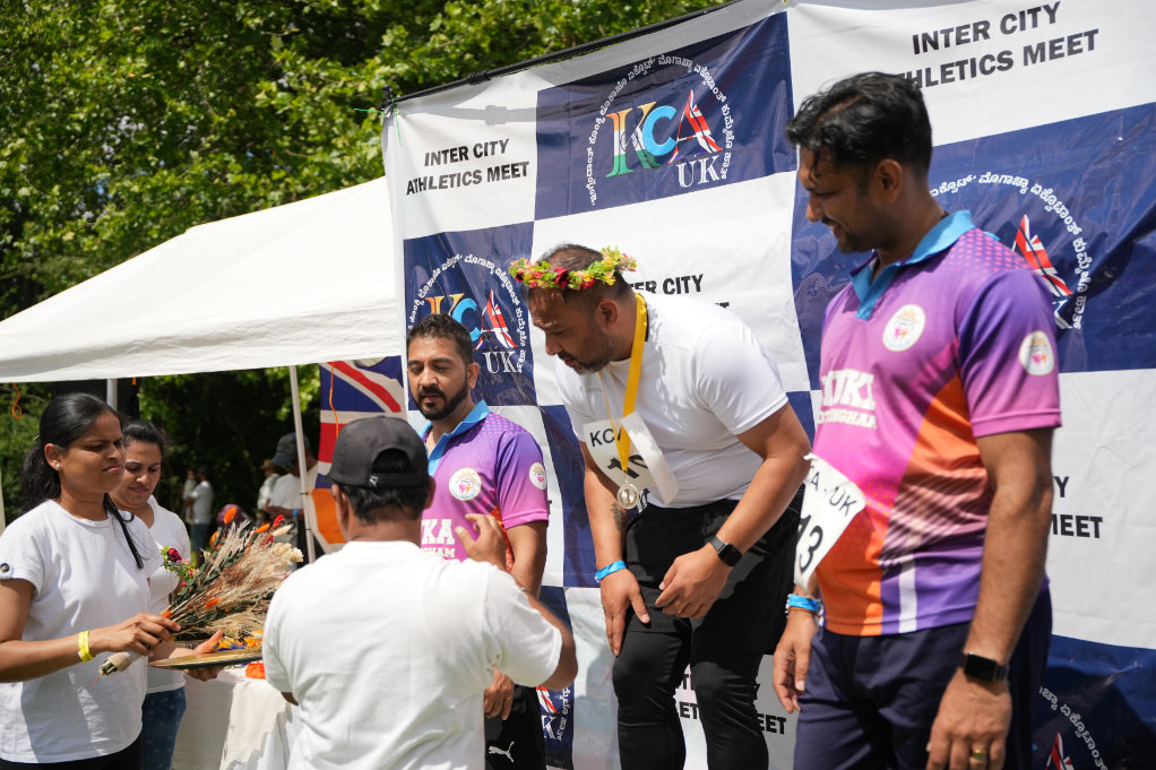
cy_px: 385
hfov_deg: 50.1
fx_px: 1236
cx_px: 578
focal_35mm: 38
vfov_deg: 34.6
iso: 250
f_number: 2.8
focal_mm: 38.5
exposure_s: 1/6400
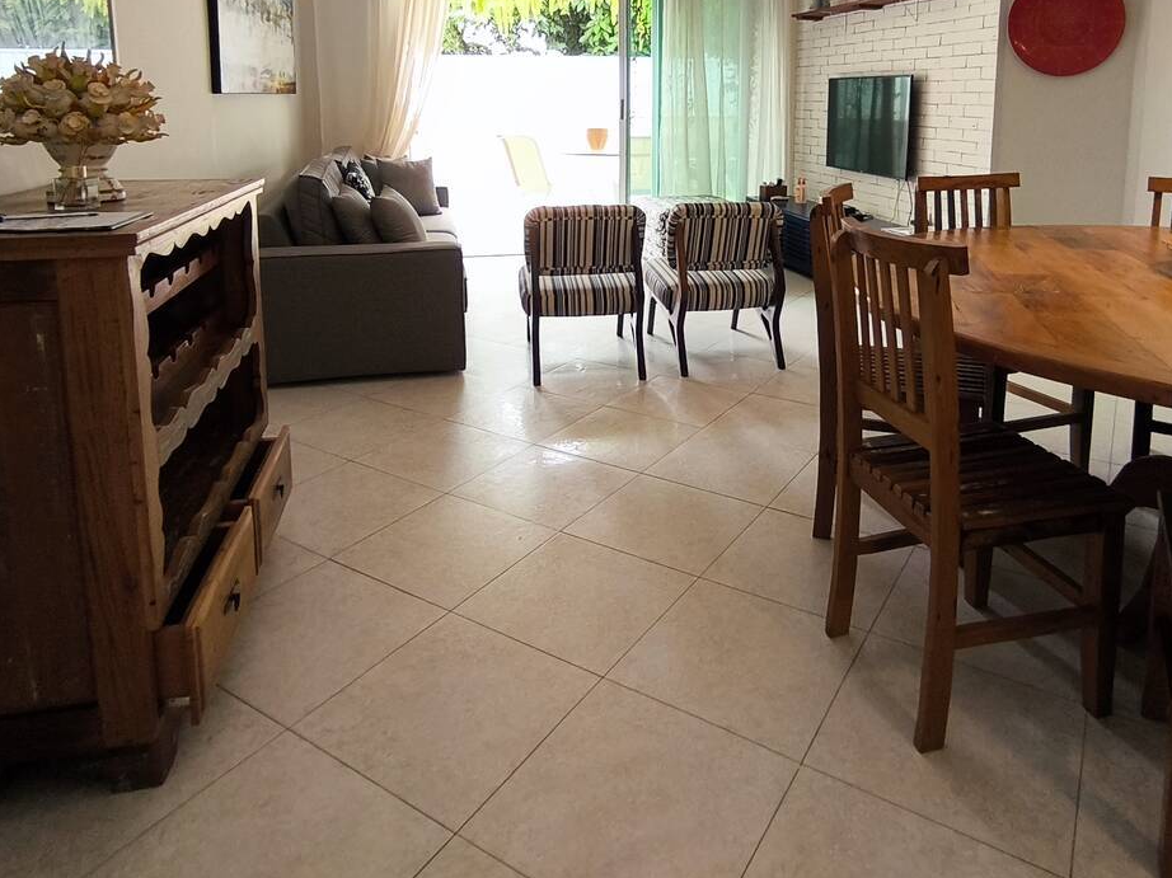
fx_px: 846
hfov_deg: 69.2
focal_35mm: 25
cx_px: 647
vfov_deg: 52.1
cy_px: 205
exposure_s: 1/40
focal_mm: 1.65
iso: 160
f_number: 2.2
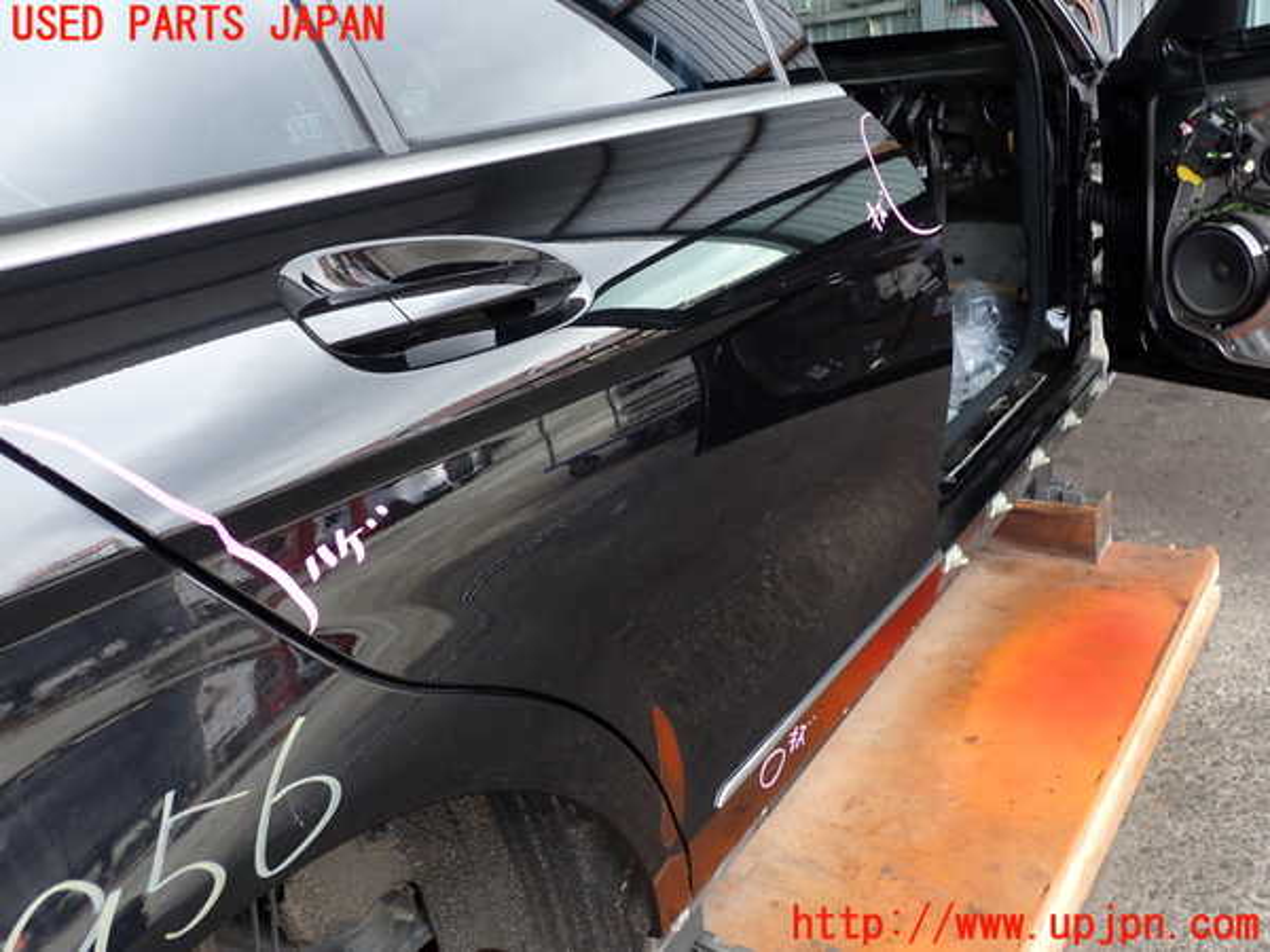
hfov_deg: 60.0
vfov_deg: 46.8
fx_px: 1101
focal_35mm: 30
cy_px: 476
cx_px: 635
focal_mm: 5.4
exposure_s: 1/80
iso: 100
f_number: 3.2
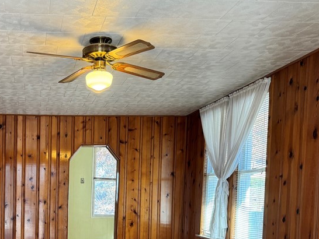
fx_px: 415
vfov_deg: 31.1
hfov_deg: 39.7
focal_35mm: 45
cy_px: 205
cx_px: 48
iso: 200
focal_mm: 6.86
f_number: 1.78
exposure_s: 1/120
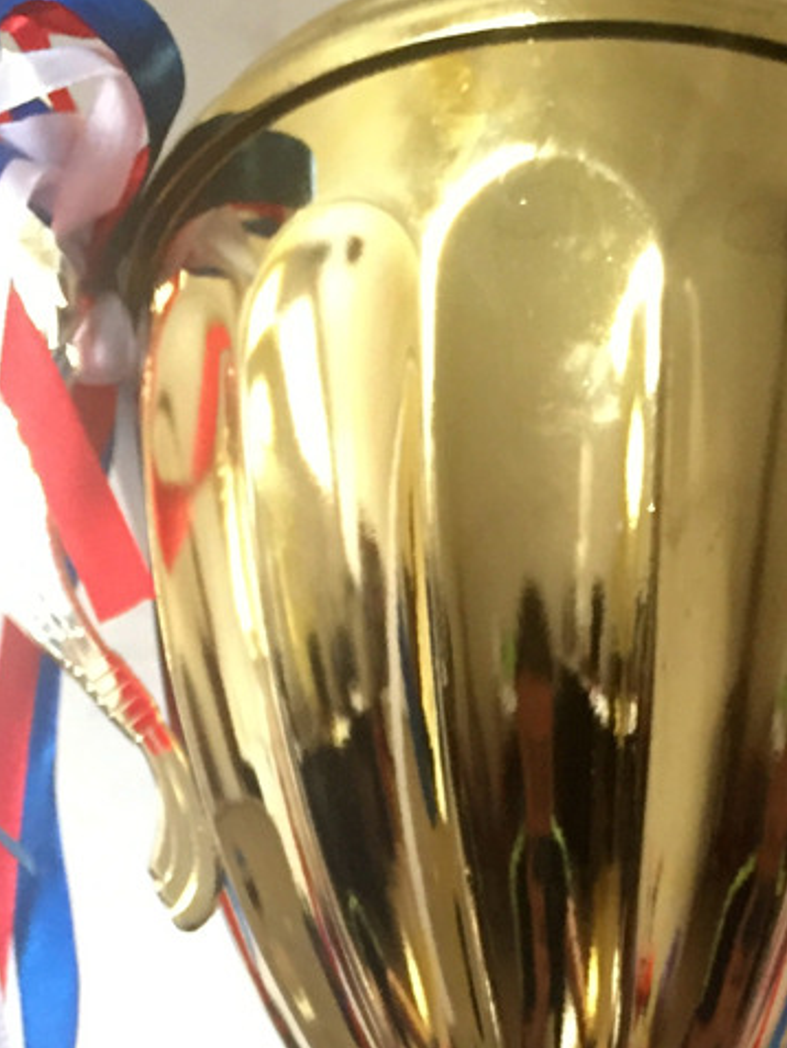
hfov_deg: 18.2
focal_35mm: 81
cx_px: 514
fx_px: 2454
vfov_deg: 22.3
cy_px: 1247
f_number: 2.2
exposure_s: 1/33
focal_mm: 4.15
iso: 125
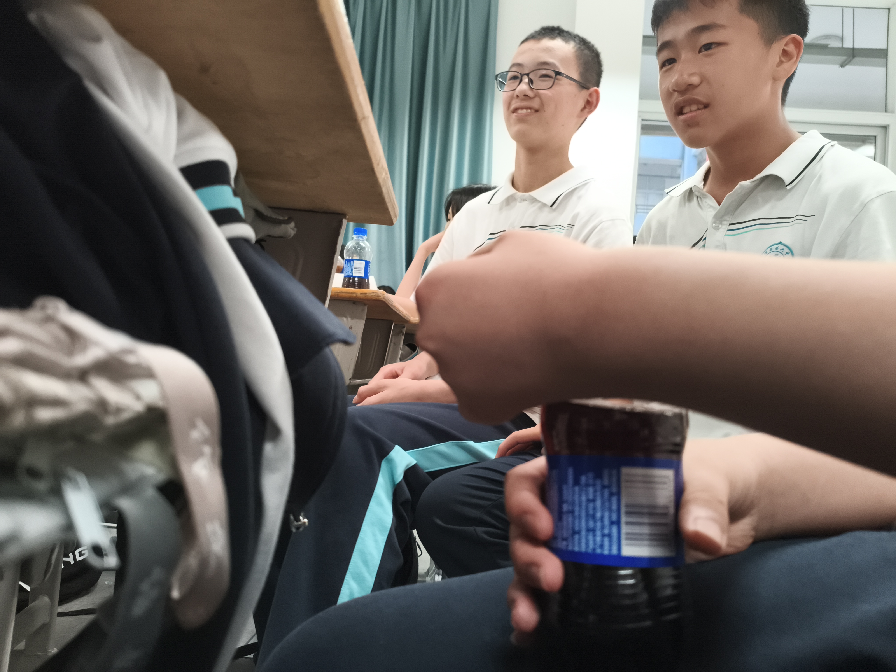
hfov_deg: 67.3
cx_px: 448
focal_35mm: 26
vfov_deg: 53.1
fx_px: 673
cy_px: 336
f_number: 1.5
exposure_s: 1/100
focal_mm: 4.94
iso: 250
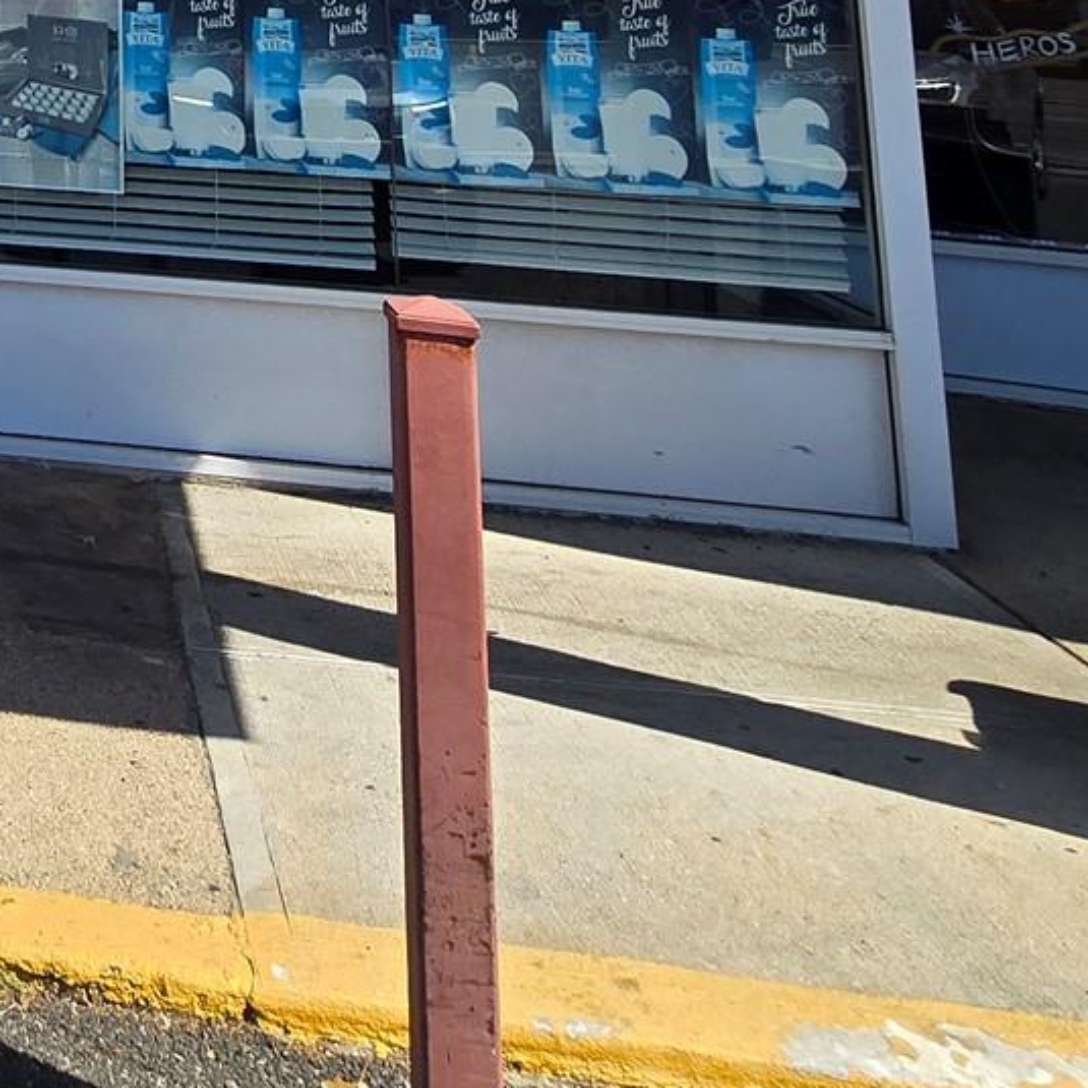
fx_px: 1565
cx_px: -291
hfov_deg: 30.9
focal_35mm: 44
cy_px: -443
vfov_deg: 28.6
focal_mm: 2.2
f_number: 2.2
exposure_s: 1/2000
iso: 50
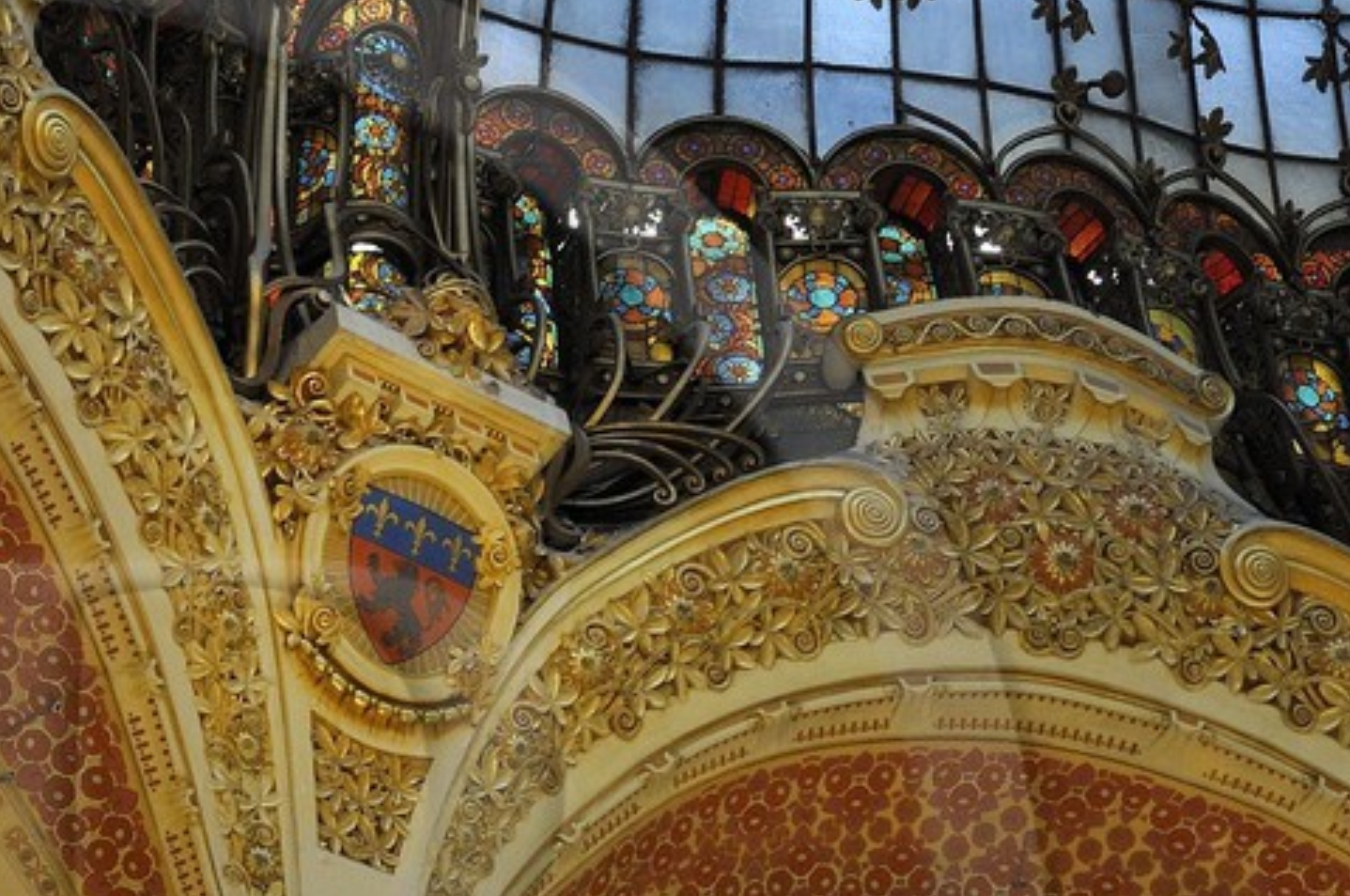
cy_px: 1028
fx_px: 4756
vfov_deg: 10.6
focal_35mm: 127
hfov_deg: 15.7
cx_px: -113
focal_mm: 38
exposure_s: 1/80
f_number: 5.6
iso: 800
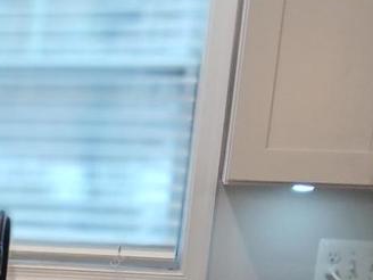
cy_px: 442
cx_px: -364
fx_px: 1228
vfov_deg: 12.3
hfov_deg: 14.5
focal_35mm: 114
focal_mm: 3.98
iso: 160
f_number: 1.8
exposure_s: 1/60
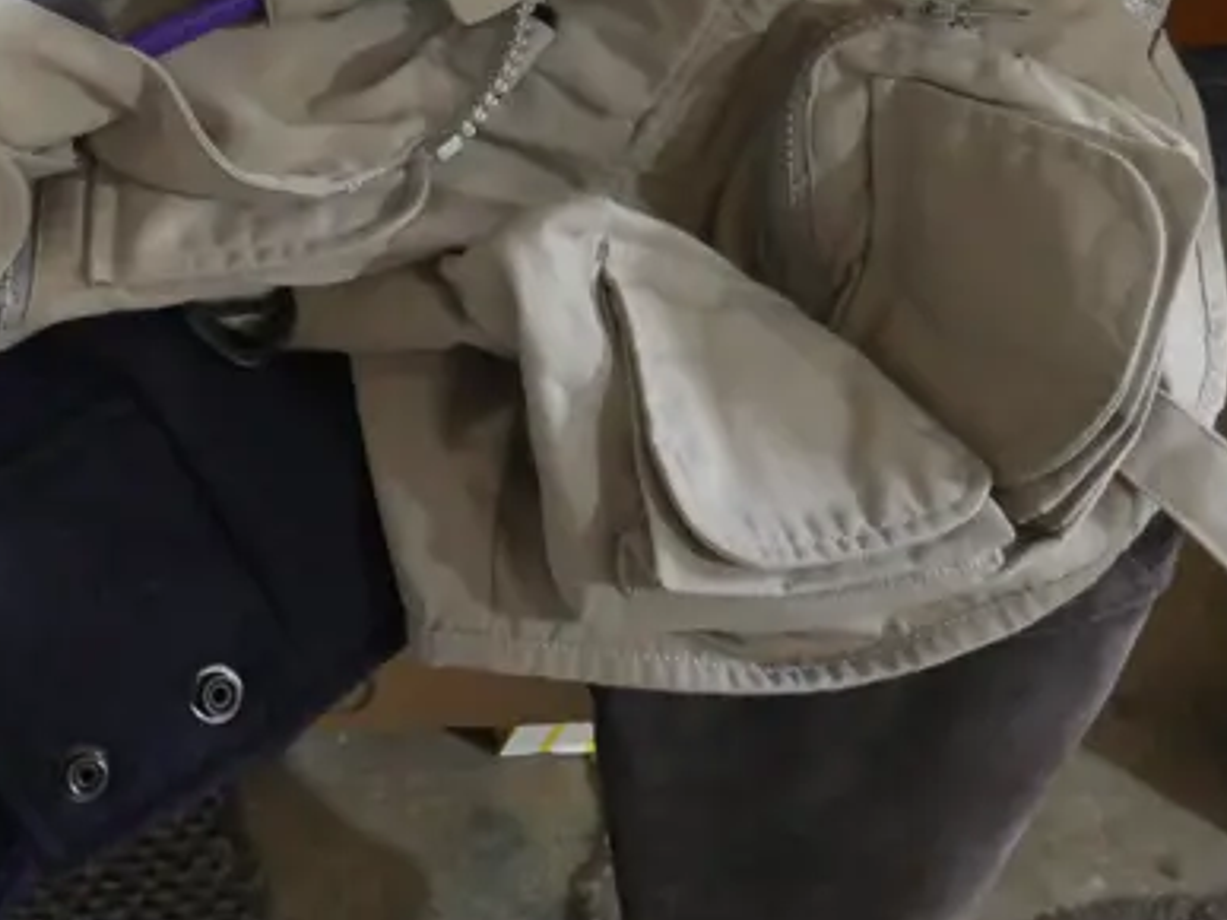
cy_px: -236
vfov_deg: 13.5
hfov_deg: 18.3
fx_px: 3756
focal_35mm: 106
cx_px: 171
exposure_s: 1/60
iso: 2000
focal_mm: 20
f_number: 4.4
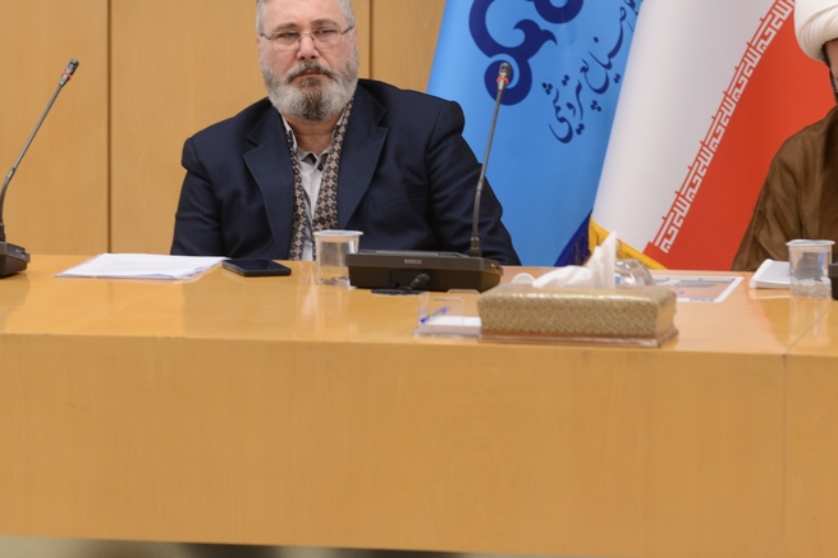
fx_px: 3839
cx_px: 393
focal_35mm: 165
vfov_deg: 8.3
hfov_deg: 12.5
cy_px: 56
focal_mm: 90
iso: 800
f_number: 4
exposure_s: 1/100
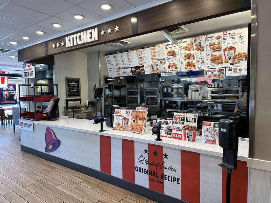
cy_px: 102
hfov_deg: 71.6
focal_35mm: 24
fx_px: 188
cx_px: 136
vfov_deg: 56.8
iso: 80
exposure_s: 1/120
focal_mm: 6.86
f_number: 1.78
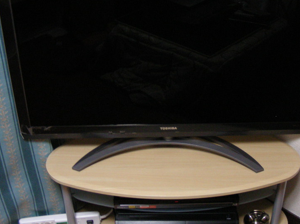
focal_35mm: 54
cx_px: 183
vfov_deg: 27.0
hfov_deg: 35.4
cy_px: 117
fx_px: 468
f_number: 3.5
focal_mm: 6.3
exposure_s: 1/8
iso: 267
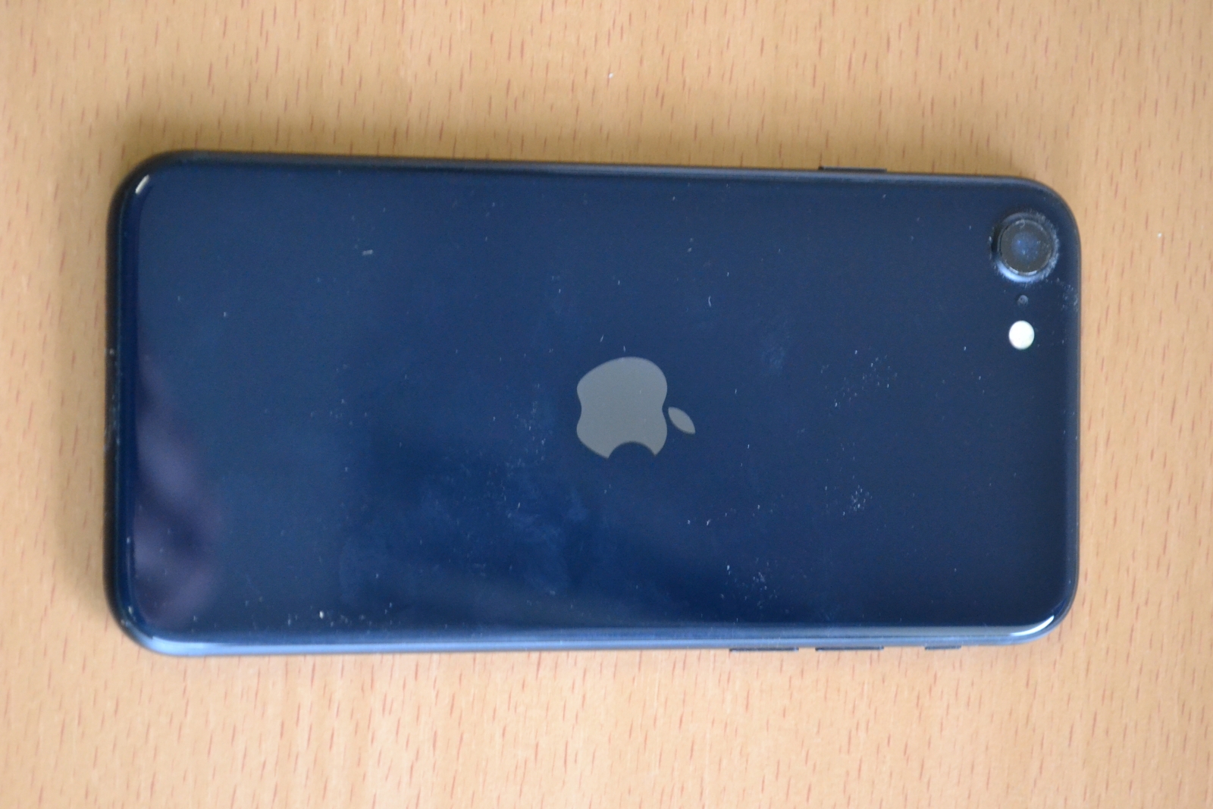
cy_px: 404
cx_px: 606
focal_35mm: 82
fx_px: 2780
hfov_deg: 24.6
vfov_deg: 16.6
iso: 3200
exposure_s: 1/40
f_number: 5.6
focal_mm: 55
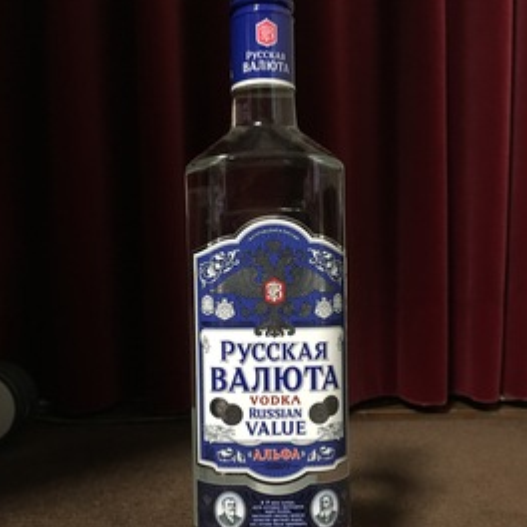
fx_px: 603
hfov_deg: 47.2
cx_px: 264
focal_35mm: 35
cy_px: 313
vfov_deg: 47.0
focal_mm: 4.15
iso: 320
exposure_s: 1/15
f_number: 2.2
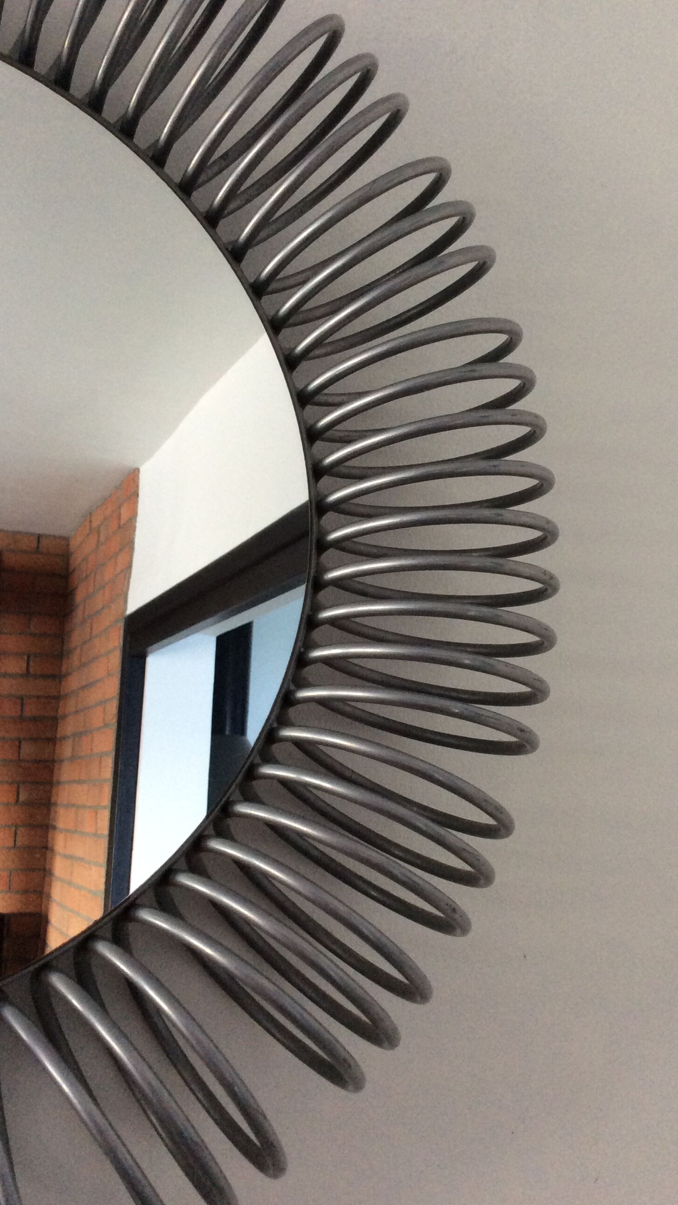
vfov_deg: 56.6
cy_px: 605
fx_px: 1119
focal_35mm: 35
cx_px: 369
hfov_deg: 33.7
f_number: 2.4
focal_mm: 3.3
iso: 125
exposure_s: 1/25
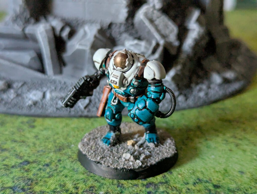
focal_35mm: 48
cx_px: 128
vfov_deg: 30.3
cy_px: 97
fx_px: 357
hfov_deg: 39.6
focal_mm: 6.81
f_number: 1.85
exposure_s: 1/90.5
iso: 1378
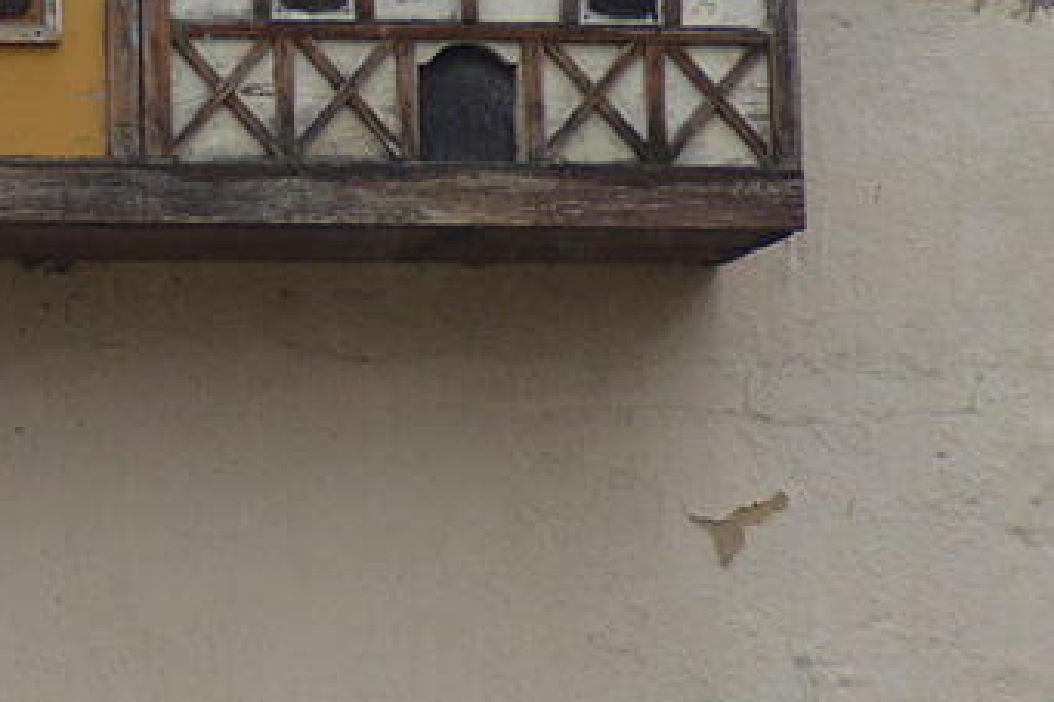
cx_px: -294
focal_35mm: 949
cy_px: -319
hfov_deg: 2.2
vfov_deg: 1.4
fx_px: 27770
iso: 800
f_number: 6.3
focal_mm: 200
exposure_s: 1/500
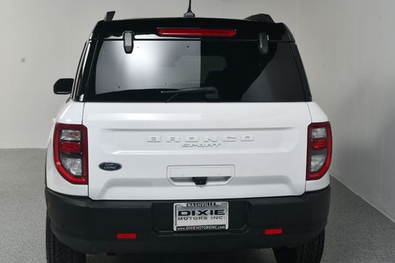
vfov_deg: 25.0
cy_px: 133
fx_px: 592
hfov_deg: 36.9
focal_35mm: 54
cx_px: 189
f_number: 13
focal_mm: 30
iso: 100
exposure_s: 1/160
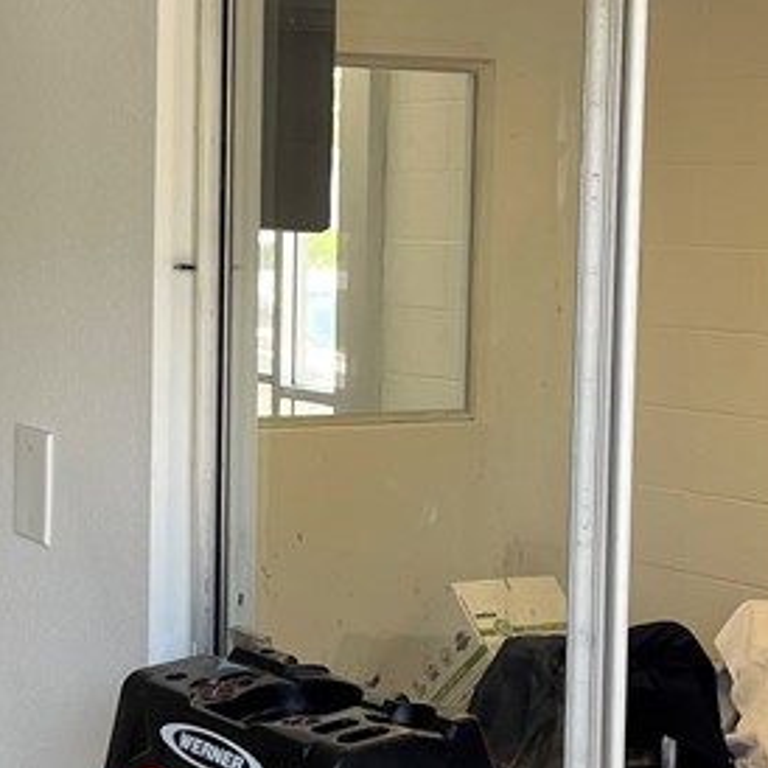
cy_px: 395
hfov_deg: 19.9
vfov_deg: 20.2
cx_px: 129
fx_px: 2159
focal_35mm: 86
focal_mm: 5.1
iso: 80
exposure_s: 1/120
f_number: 1.6
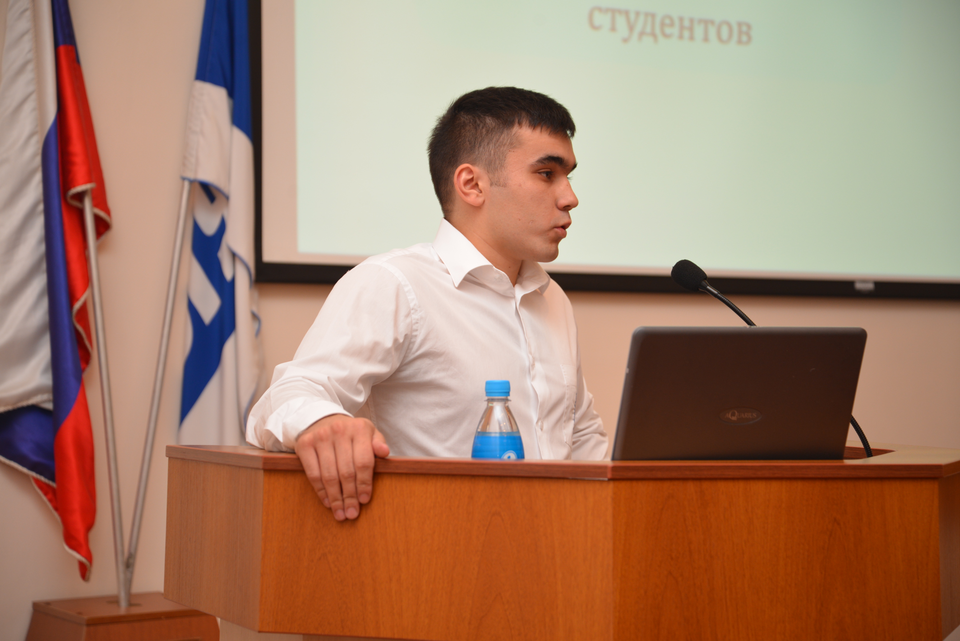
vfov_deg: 18.2
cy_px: 320
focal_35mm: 75
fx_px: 2001
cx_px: 480
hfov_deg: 27.0
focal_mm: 75
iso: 560
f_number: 4.5
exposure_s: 1/60
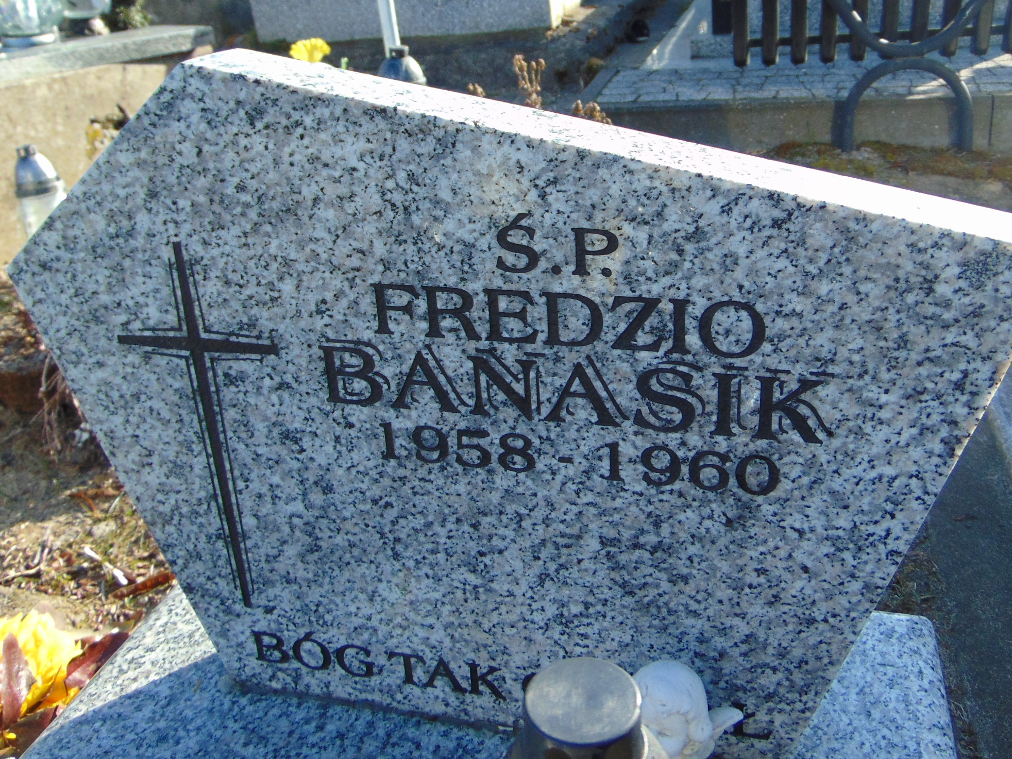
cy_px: 304
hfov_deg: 55.3
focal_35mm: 33
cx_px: 548
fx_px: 965
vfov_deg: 42.7
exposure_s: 1/320
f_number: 3
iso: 80
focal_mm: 4.5
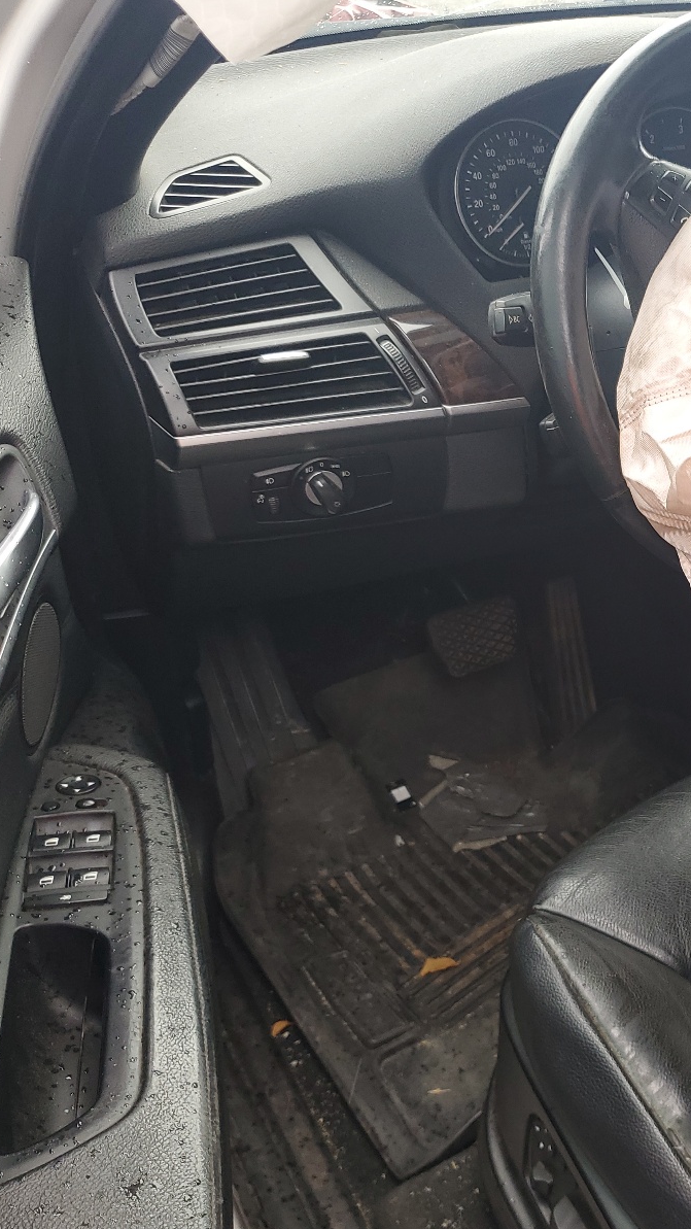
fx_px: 1238
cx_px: 728
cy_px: 616
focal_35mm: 38
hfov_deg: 28.7
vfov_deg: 52.8
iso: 50
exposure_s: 1/128
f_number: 1.5
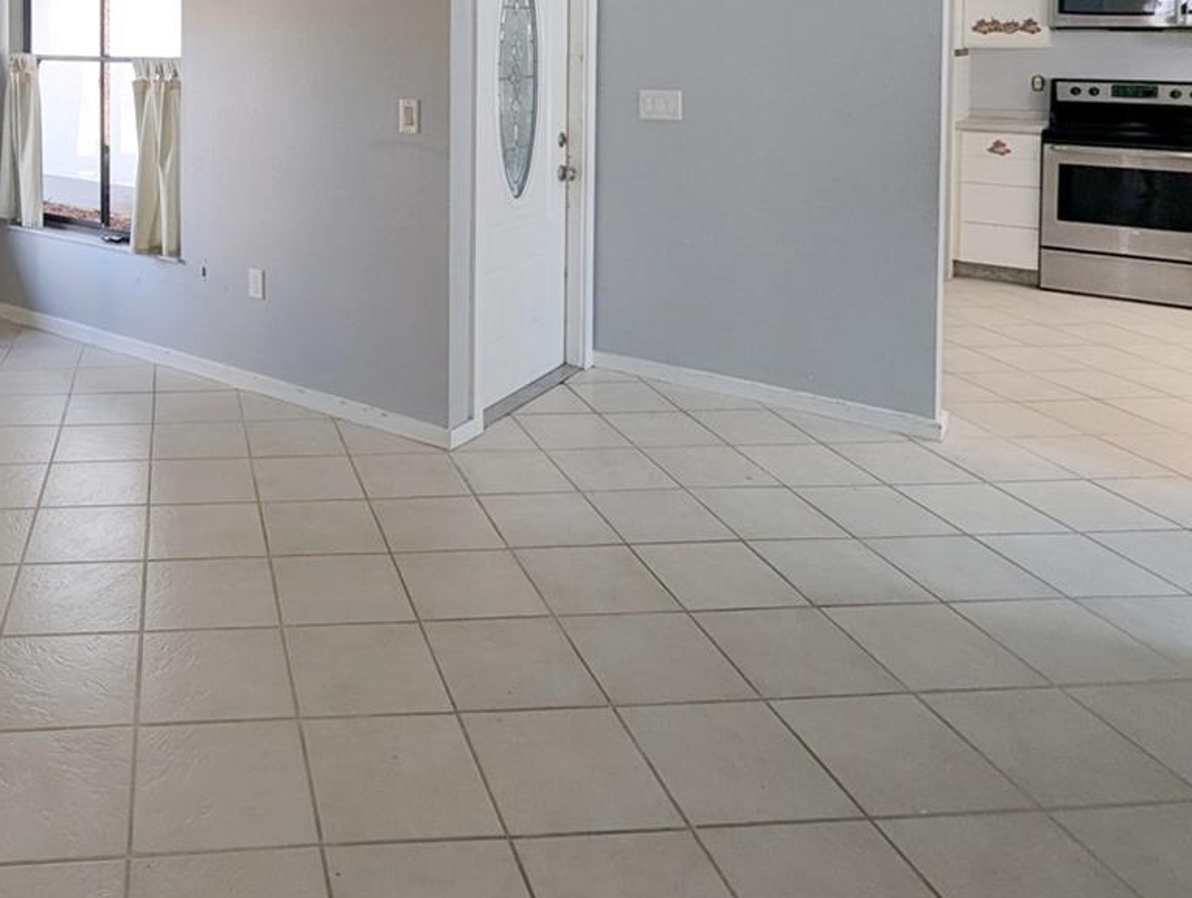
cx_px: 242
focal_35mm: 27
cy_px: 59
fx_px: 931
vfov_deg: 45.6
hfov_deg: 60.1
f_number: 2.2
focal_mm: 1.95
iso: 62
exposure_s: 1/60
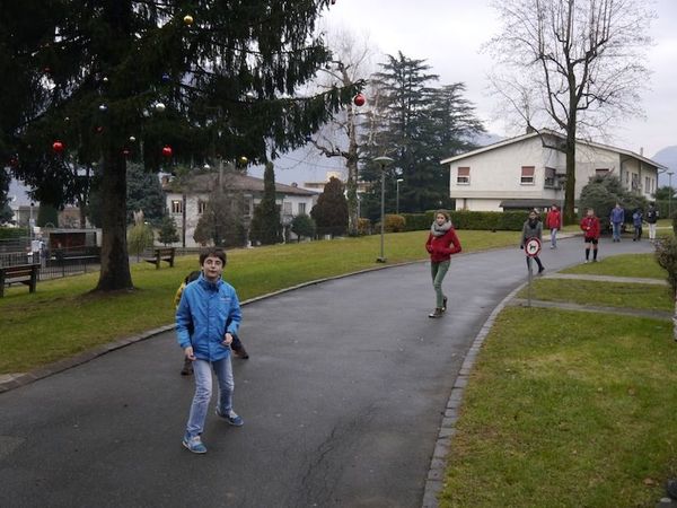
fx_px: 782
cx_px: 338
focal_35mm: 40
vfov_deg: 36.0
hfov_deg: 46.8
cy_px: 254
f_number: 4.2
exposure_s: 1/125
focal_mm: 20
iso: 1000
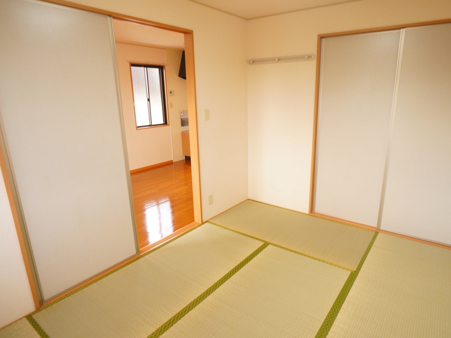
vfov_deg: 51.3
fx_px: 352
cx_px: 251
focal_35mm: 27
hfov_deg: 65.1
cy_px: 165
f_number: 4
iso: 320
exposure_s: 1/60
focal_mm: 16
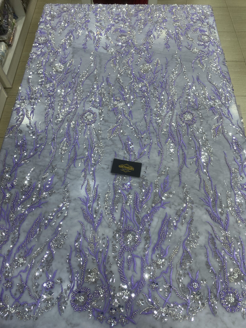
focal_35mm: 26
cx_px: 123
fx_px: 246
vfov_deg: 67.3
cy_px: 164
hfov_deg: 53.1
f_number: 1.8
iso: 80
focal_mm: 4.25
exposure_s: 1/100
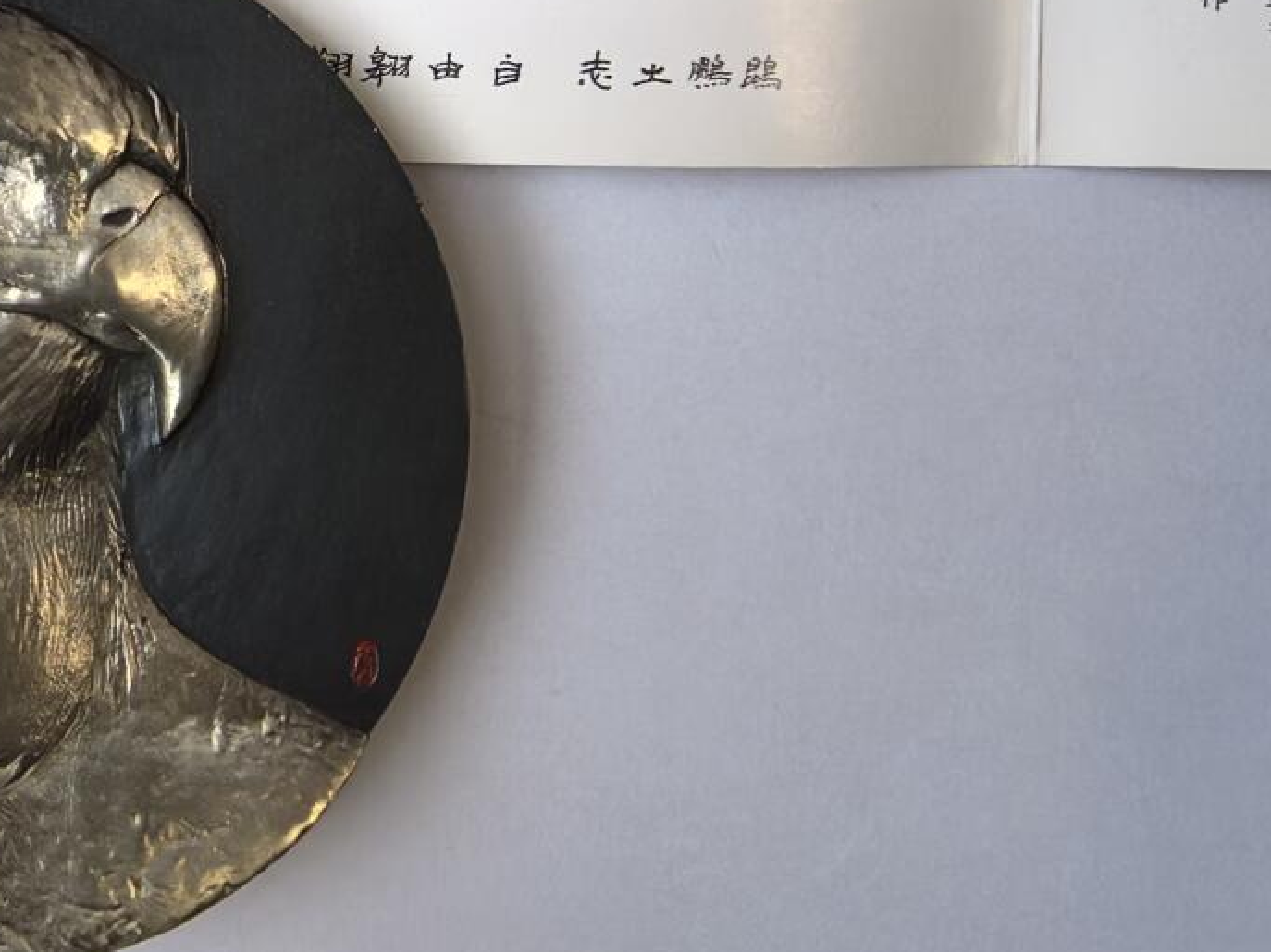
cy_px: 28
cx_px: 231
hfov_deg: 33.8
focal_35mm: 55
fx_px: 2019
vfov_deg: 25.4
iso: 125
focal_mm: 1.76
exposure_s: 1/50
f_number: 2.2
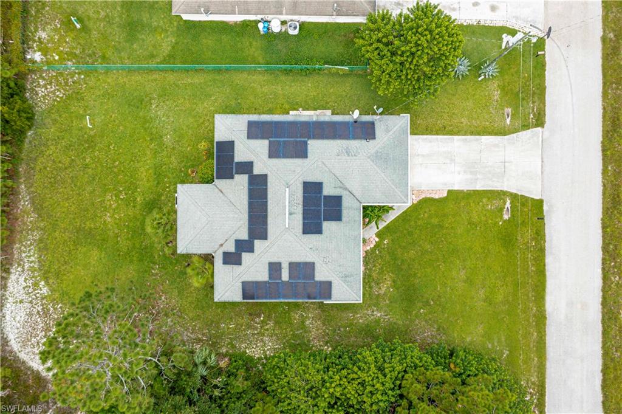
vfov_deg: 46.3
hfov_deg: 65.5
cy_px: 207
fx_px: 483
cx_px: 311
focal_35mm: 28
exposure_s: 1/50
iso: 100
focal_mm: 10.26
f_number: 3.2
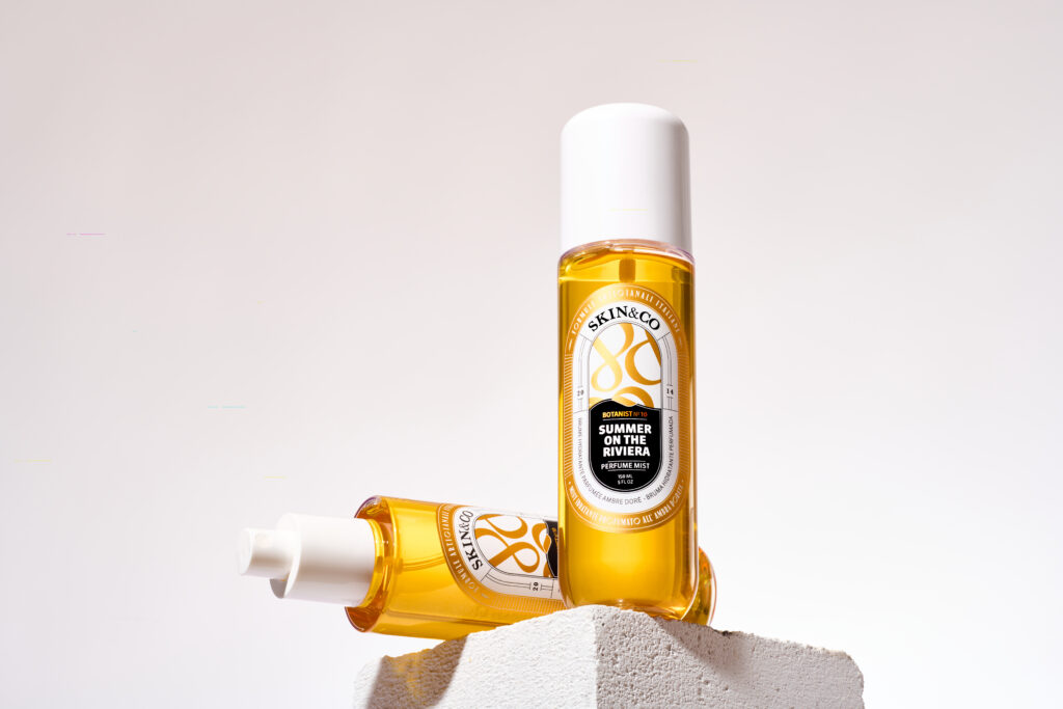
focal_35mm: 105
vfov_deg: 13.0
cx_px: 532
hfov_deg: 19.5
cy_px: 354
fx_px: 3101
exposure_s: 1/160
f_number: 18
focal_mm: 105
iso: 80
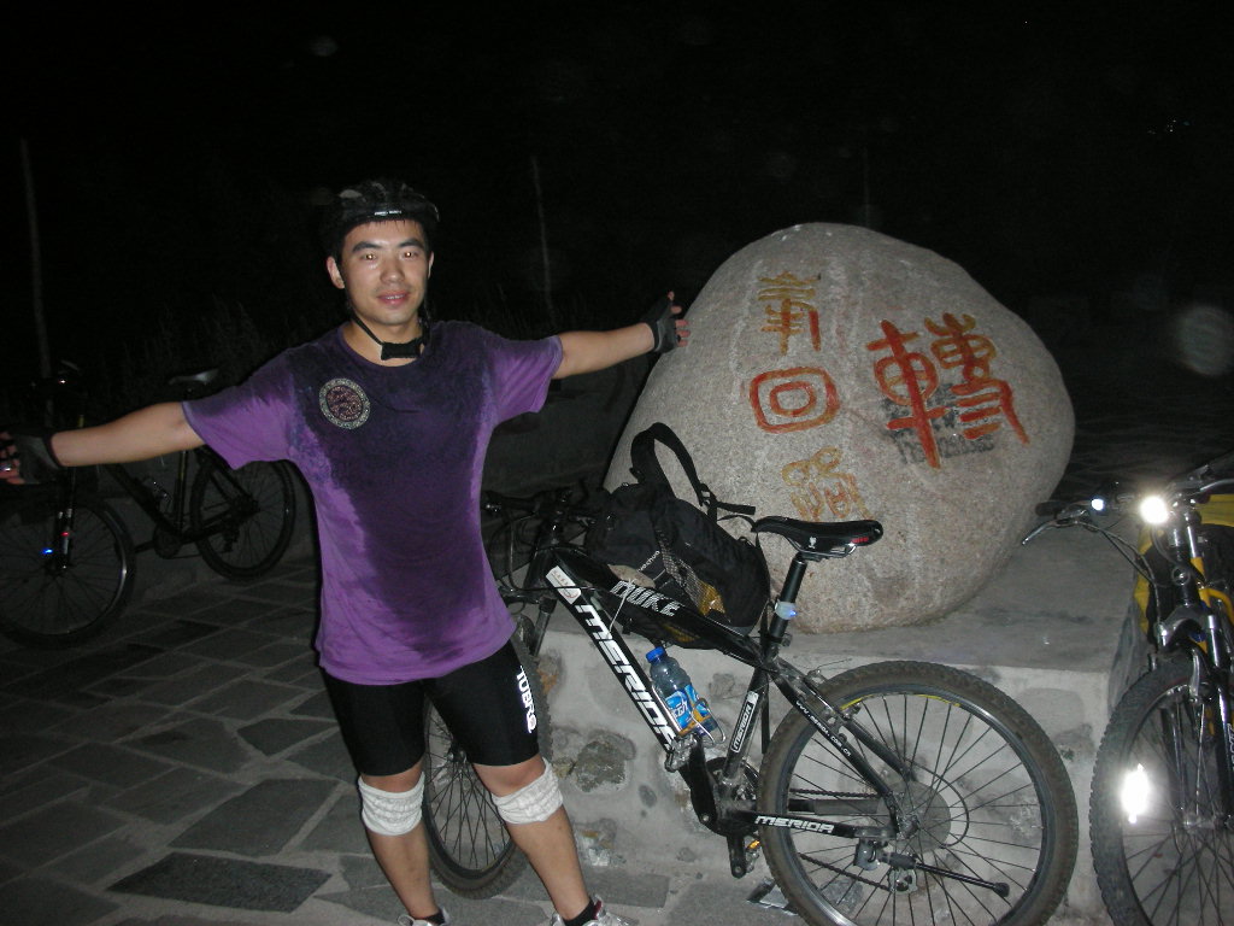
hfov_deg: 52.6
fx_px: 1248
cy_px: 463
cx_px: 617
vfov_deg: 40.7
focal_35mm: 35
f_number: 3
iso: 200
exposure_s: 1/60.1
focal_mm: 5.8
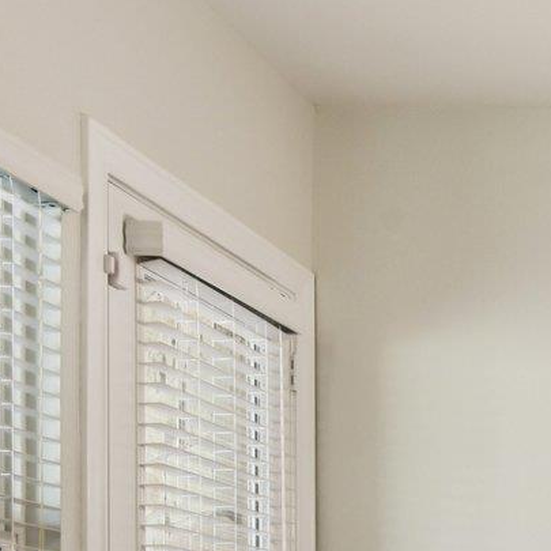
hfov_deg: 19.2
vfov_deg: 21.5
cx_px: 931
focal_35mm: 73
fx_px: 1315
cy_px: 708
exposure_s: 1/20
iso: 360
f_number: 8
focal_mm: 17
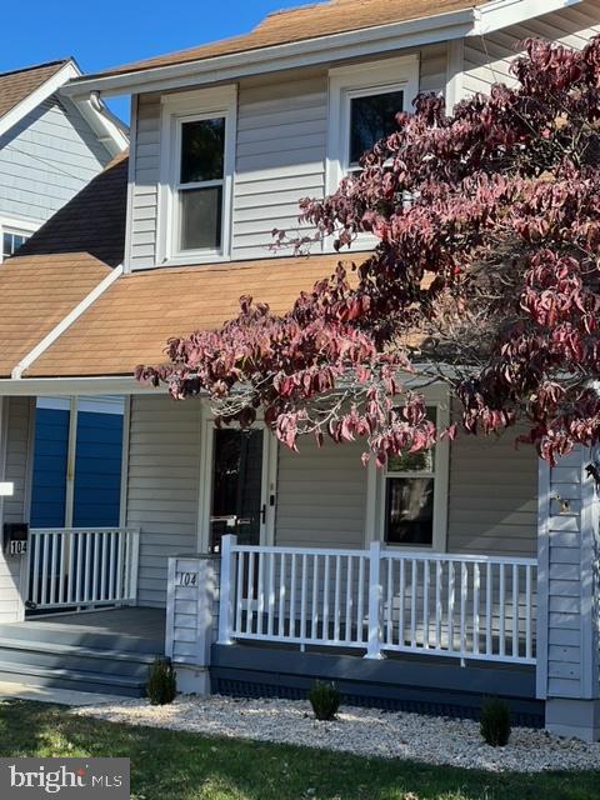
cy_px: 400
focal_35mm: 77
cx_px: 300
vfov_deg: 25.3
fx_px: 1780
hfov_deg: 19.1
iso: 25
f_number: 2.8
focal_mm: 9
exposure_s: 1/264
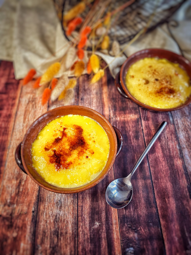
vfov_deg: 67.3
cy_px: 128
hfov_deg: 53.1
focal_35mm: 26
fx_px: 191
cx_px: 96
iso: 64
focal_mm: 4.25
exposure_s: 1/50
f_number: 1.8
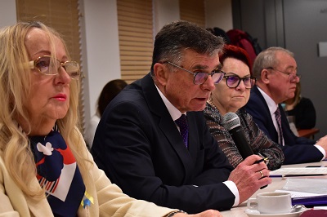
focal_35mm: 82
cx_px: 164
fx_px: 749
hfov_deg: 24.6
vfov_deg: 16.5
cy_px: 108
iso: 3200
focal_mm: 55
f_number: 5.6
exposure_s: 1/160
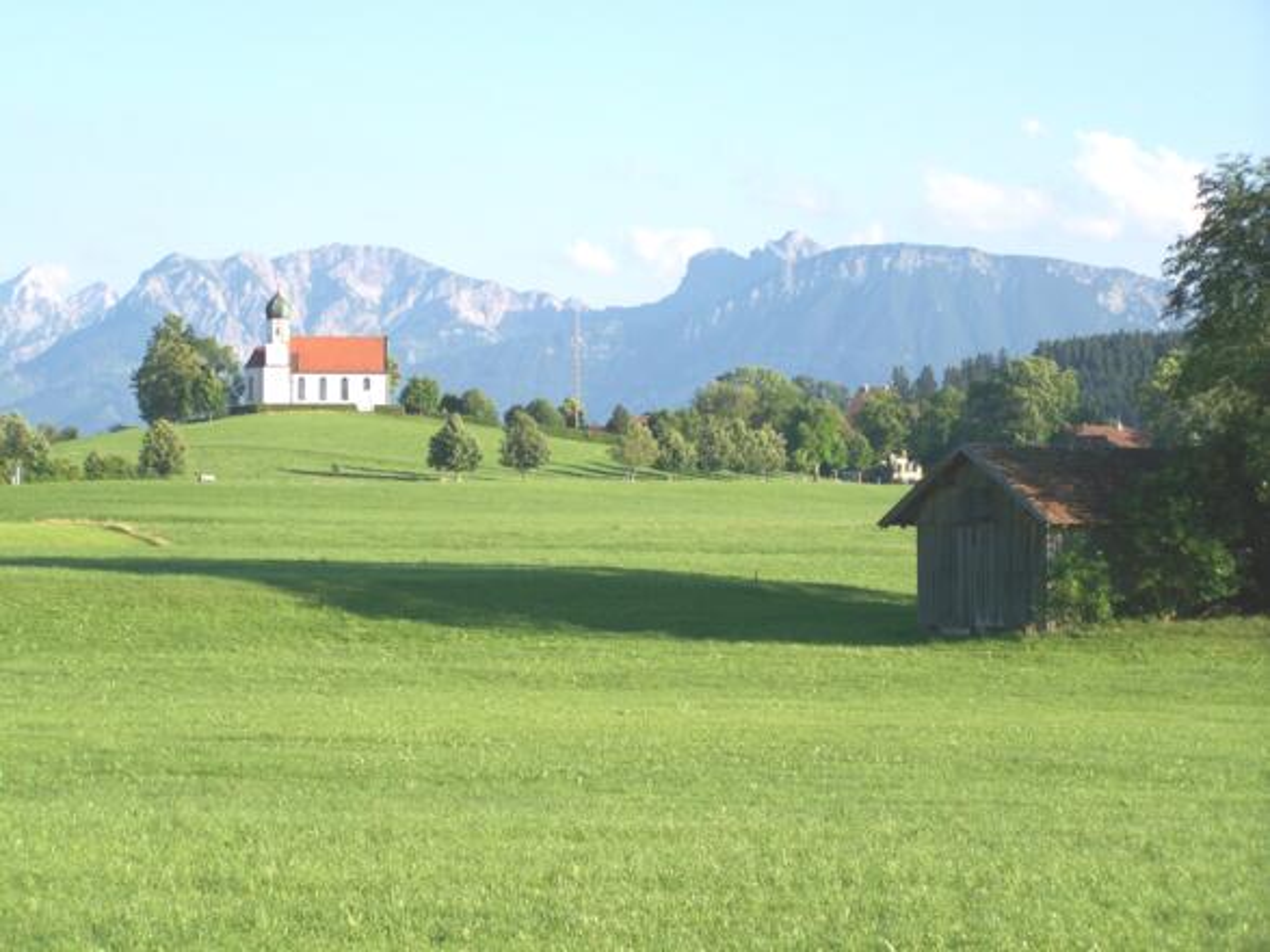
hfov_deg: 17.7
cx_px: 635
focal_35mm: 111
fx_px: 4072
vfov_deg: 13.3
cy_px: 476
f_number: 3.2
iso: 64
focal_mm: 18.5
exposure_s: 1/500
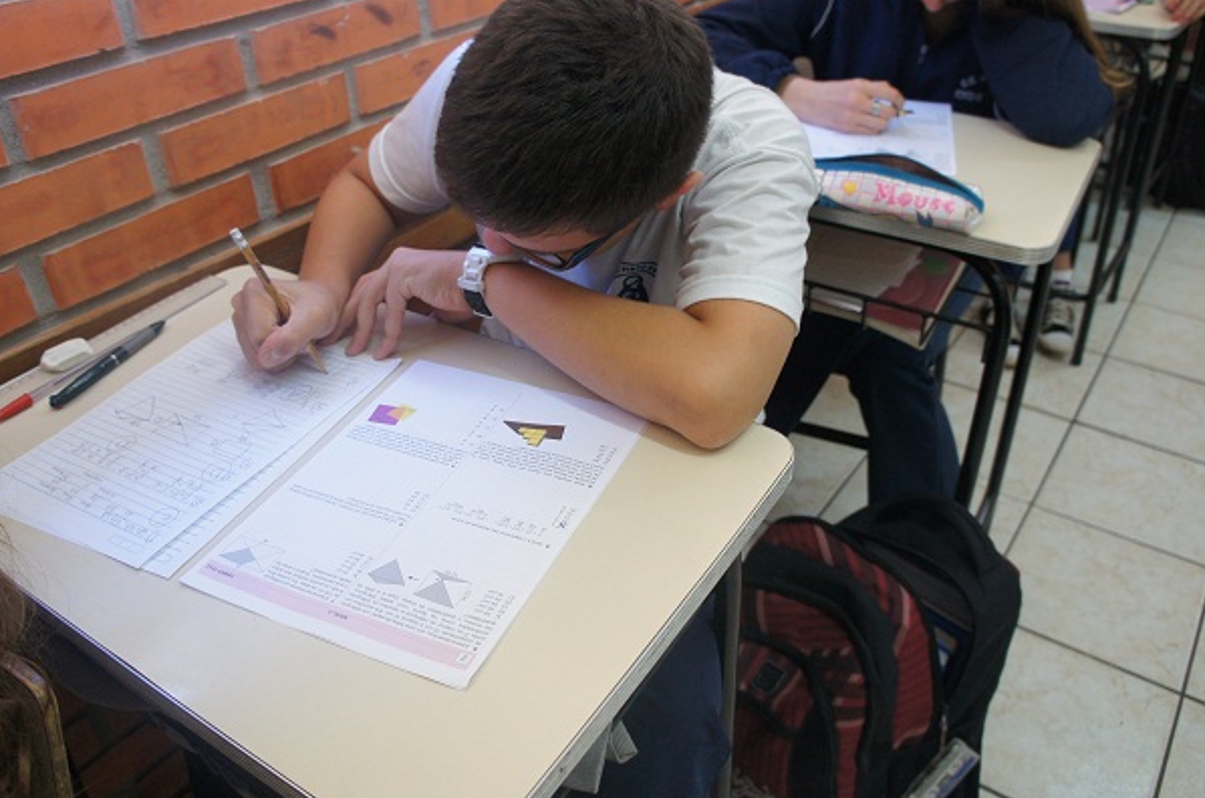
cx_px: 590
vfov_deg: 46.2
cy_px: 392
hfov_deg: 65.6
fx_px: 935
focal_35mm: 28
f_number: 4
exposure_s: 1/160
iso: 1000
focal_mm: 18
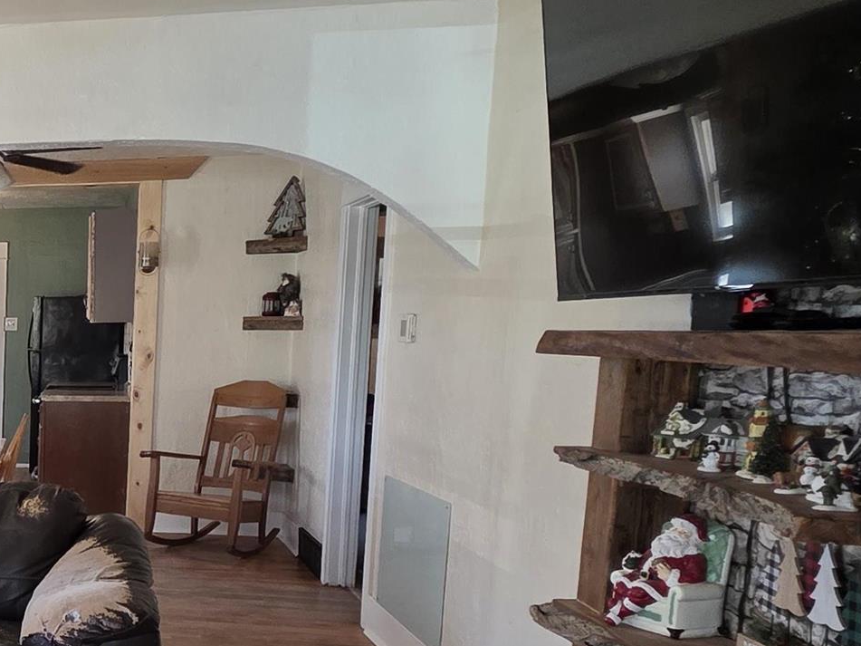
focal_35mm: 42
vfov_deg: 33.6
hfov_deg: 35.0
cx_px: -187
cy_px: 493
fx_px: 1045
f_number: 1.9
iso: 200
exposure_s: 1/120
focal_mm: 2.2
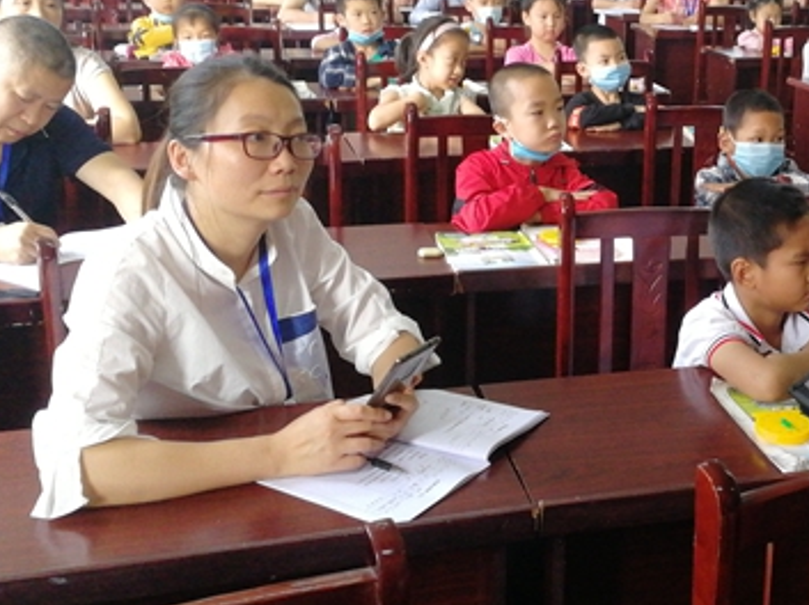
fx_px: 1144
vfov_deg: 29.5
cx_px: 630
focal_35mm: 49
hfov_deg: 37.7
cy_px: 220
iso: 320
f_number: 2.2
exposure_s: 1/100
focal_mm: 3.95
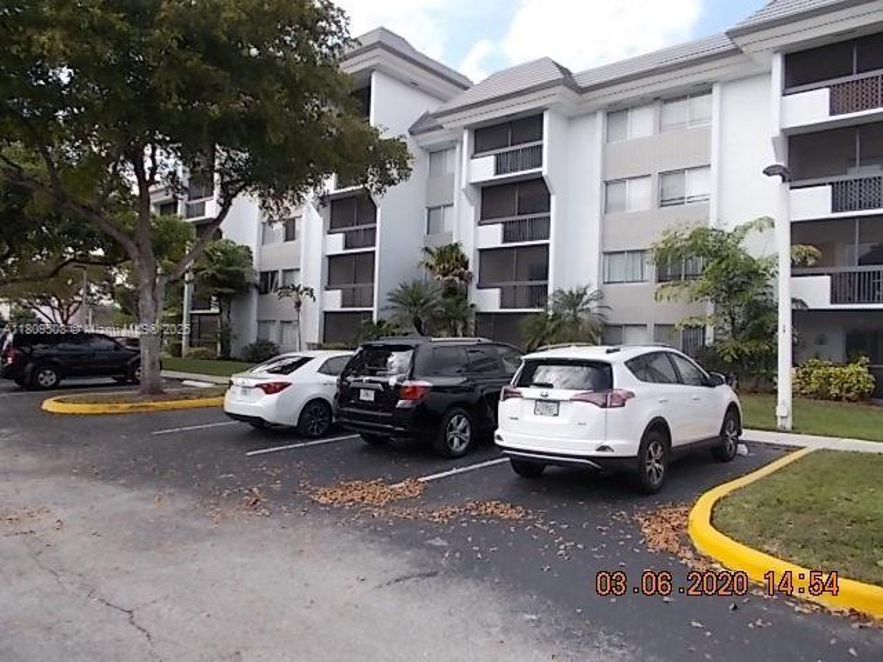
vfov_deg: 53.1
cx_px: 442
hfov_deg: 67.3
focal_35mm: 26
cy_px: 331
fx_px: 663
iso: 80
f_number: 8
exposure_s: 1/80
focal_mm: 4.6
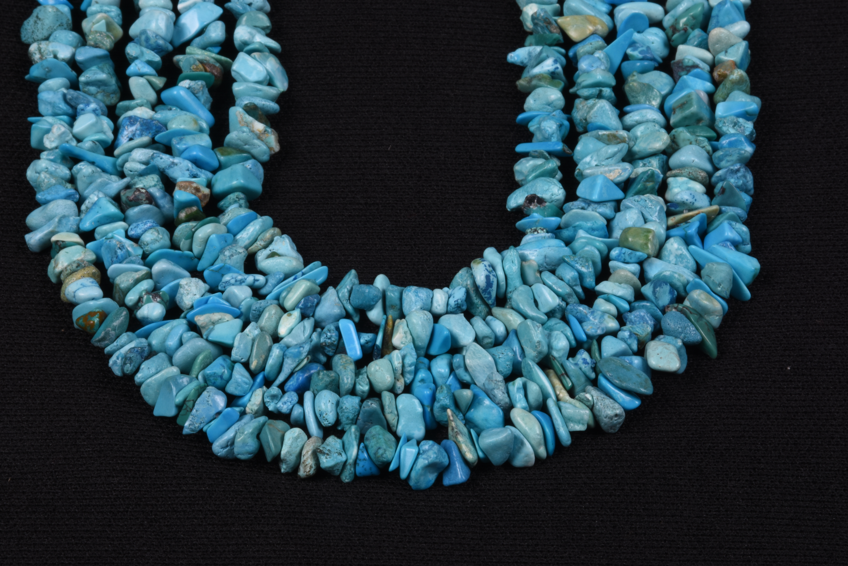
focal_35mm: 210
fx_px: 4946
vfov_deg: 6.5
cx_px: 424
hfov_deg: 9.8
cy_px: 283
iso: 250
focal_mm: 140
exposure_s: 1/125
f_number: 32
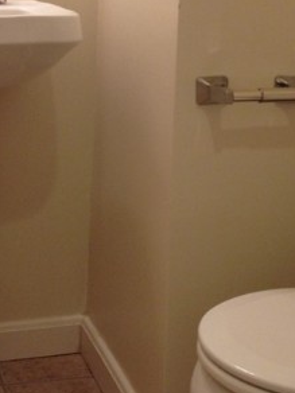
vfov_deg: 21.0
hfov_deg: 16.1
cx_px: 127
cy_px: 57
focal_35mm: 92
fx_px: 1045
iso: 80
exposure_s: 1/20
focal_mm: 4.28
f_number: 2.4
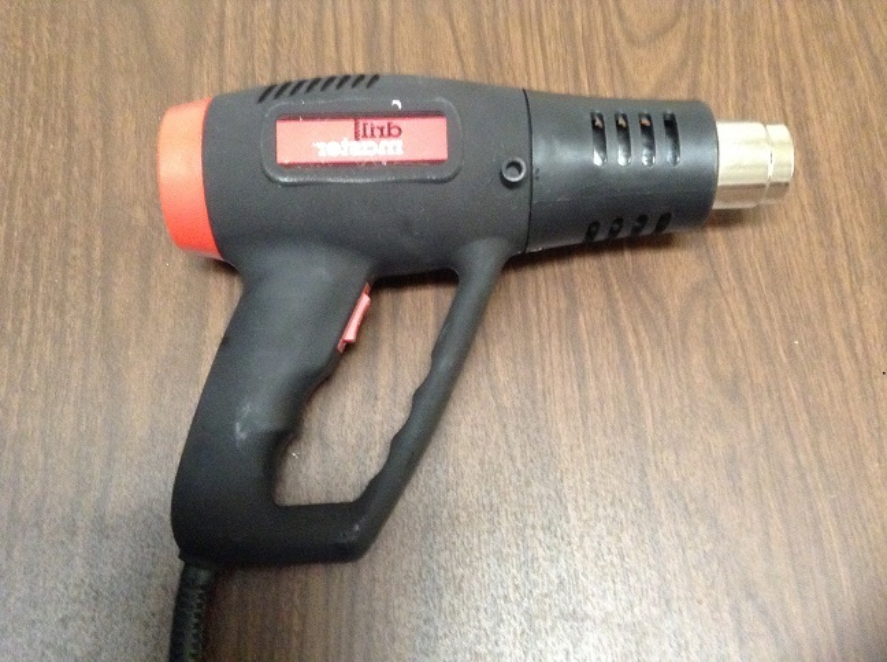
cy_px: 331
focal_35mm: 33
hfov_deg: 55.4
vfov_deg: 42.8
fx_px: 844
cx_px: 444
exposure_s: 1/15
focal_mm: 3.3
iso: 400
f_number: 2.4
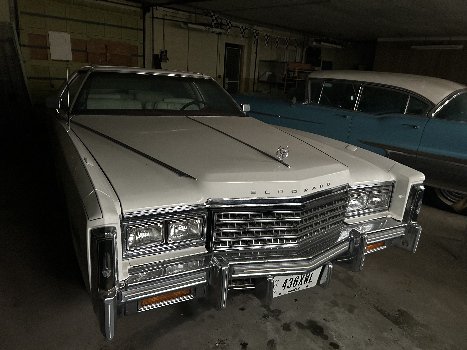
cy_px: 175
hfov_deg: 67.3
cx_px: 234
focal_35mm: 26
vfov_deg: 53.1
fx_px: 351
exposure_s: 1/36
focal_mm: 5.7
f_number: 1.5
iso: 640
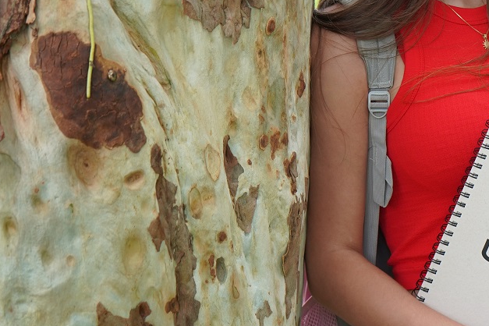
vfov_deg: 12.4
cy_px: 32
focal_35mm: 110
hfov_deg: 18.0
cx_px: 510
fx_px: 1494
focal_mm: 46
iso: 250
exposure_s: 1/160
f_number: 4.5
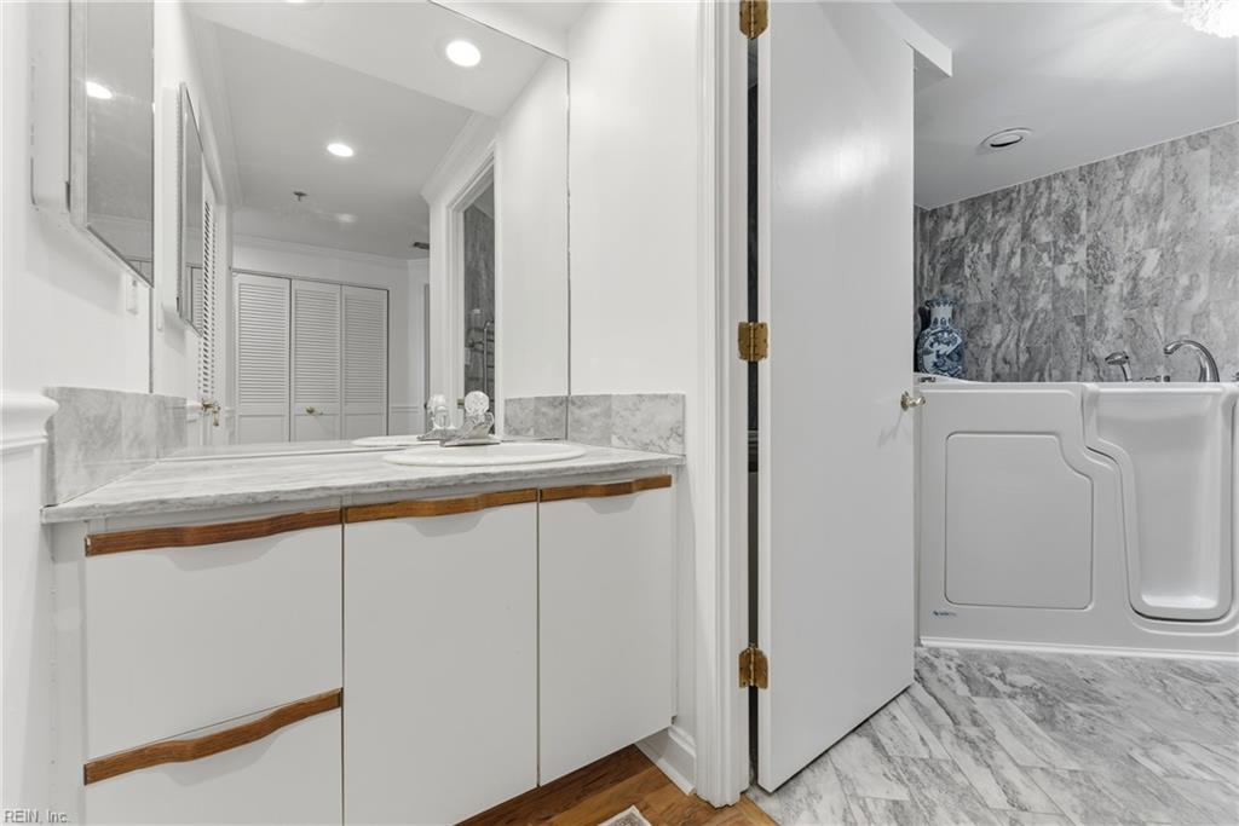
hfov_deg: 104.2
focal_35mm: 14
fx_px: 482
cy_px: 413
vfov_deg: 81.2
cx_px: 620
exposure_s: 1/100
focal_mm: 14
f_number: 8
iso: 250
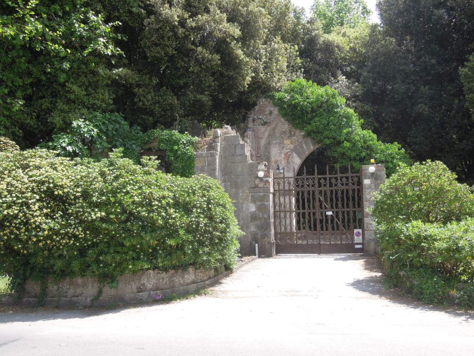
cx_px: 237
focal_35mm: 35
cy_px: 178
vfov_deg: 40.7
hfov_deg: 52.6
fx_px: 479
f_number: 3.5
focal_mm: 6.3
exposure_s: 1/500
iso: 160
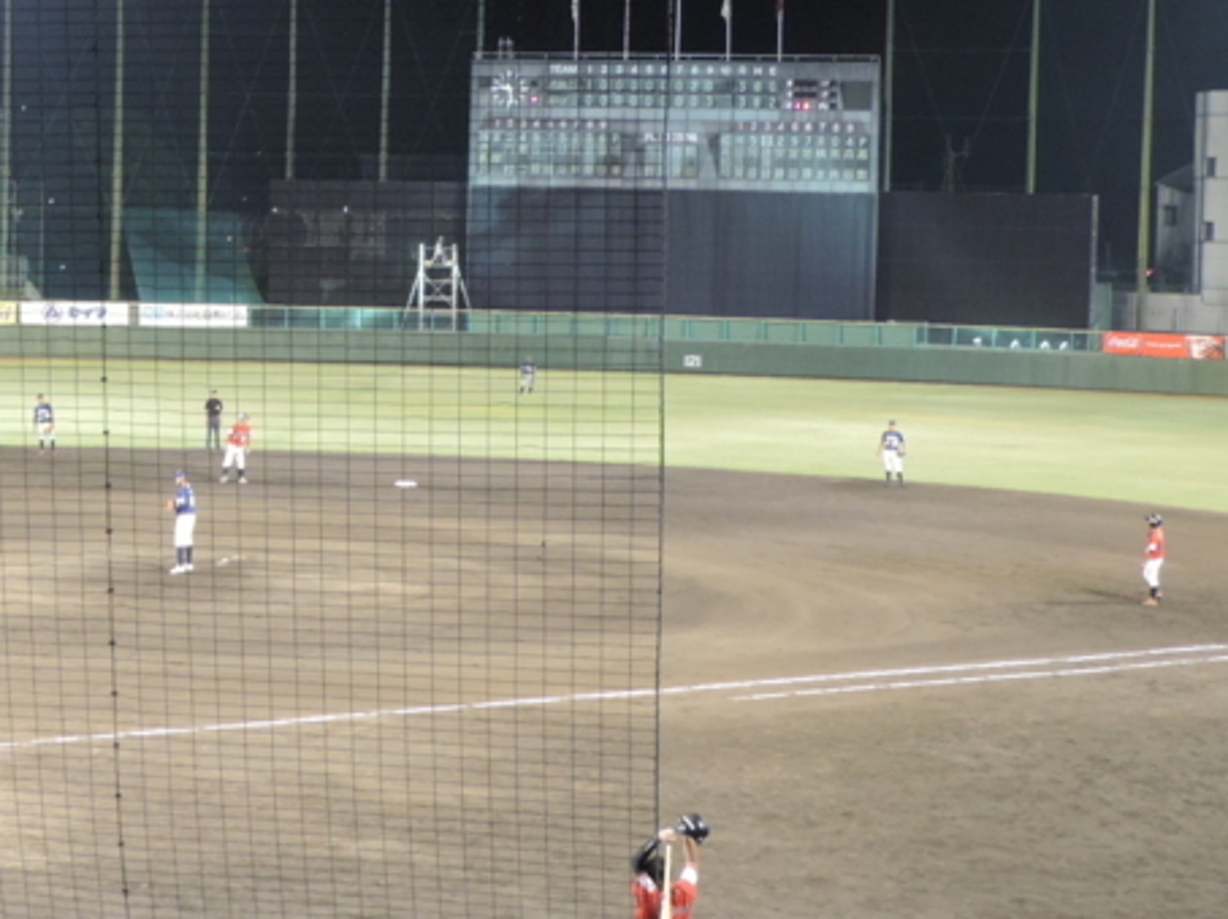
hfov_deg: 25.0
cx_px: 149
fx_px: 2694
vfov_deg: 19.3
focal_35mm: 76
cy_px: 306
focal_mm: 7.6
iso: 400
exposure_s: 1/20
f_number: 3.4
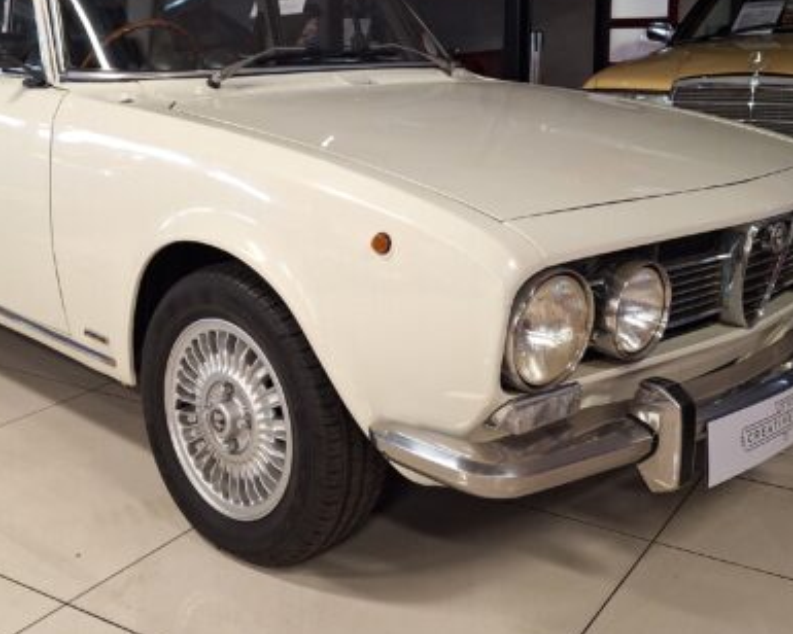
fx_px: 986
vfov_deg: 34.9
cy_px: 163
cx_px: 336
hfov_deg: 43.7
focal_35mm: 42
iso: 200
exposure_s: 1/50
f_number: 1.8
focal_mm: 5.54
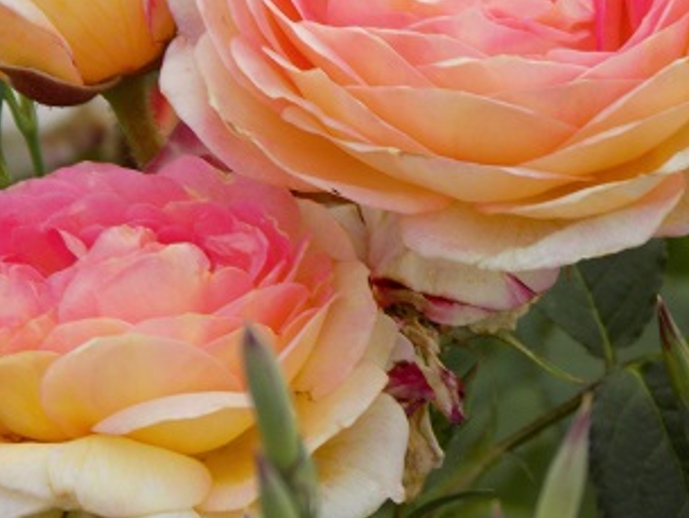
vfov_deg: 2.6
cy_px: 115
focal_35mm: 564
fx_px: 11230
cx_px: 298
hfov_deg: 3.5
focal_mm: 63.7
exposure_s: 1/60
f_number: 5.9
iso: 100
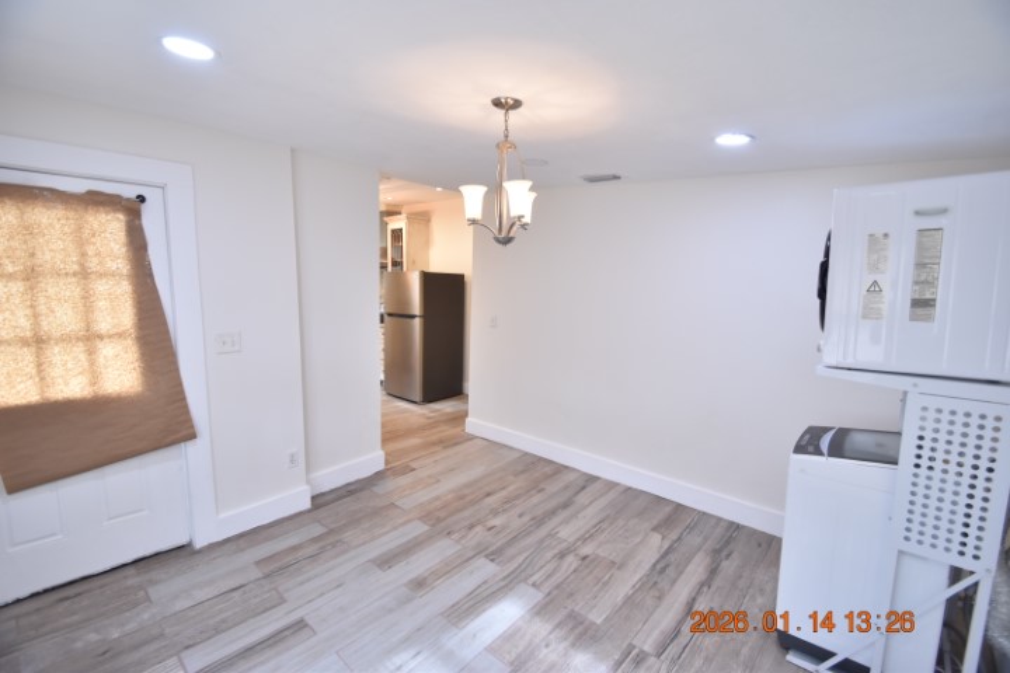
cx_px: 505
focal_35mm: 15
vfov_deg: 77.3
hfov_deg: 100.4
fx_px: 421
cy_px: 336
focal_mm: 10
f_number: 3.5
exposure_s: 1/125
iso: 800
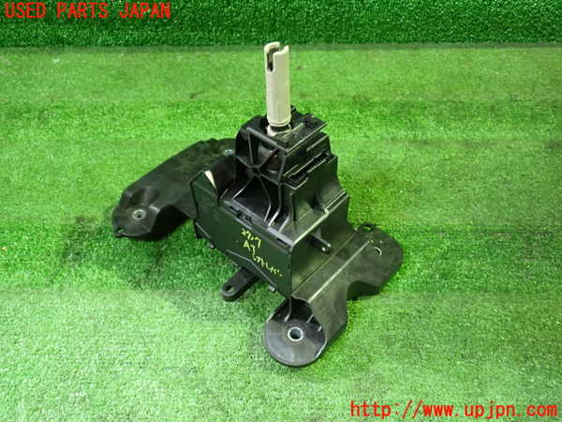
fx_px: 487
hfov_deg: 60.0
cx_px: 281
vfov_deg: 46.8
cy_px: 211
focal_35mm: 30
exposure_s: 1/30
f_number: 2.3
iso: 800
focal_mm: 5.4
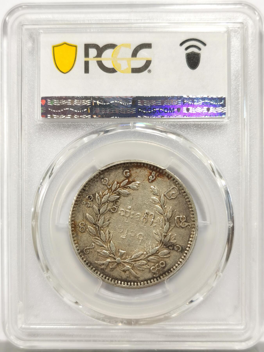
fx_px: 549
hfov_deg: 27.0
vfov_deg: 35.5
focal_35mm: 54
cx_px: 132
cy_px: 176
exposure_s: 1/100
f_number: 16
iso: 125
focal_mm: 5.56
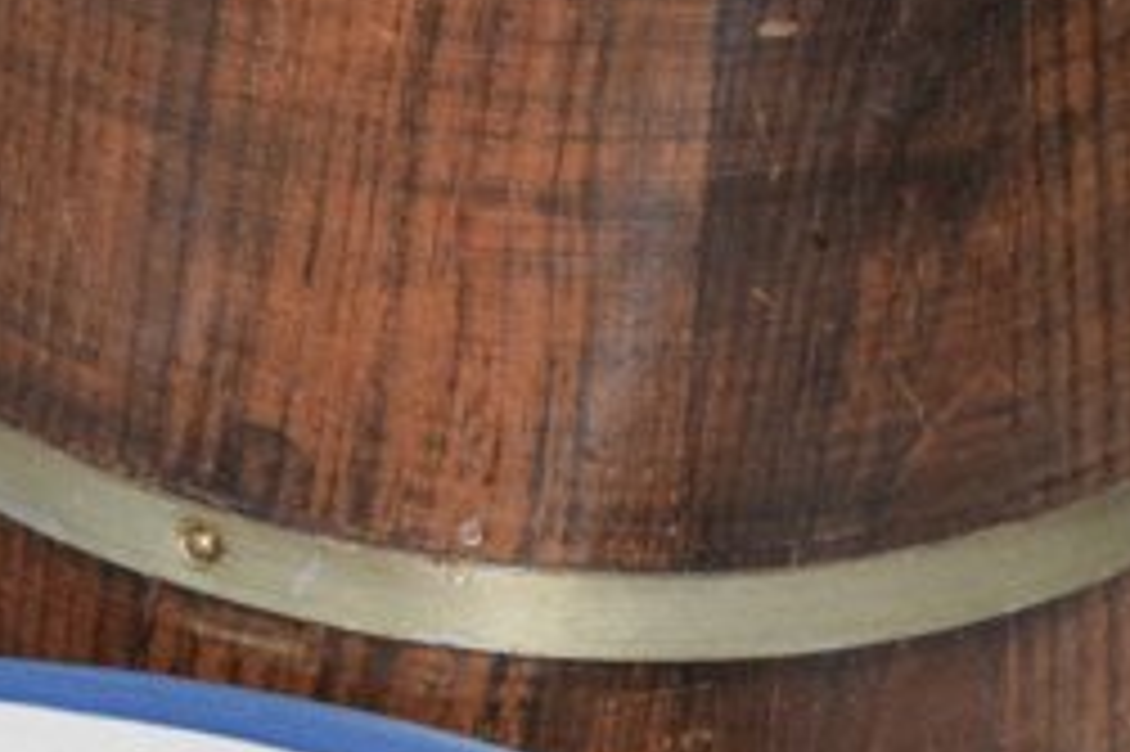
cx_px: -747
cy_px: -227
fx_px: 9755
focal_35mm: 311
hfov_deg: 6.5
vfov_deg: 4.4
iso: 1400
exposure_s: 1/60
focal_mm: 52
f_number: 5.6
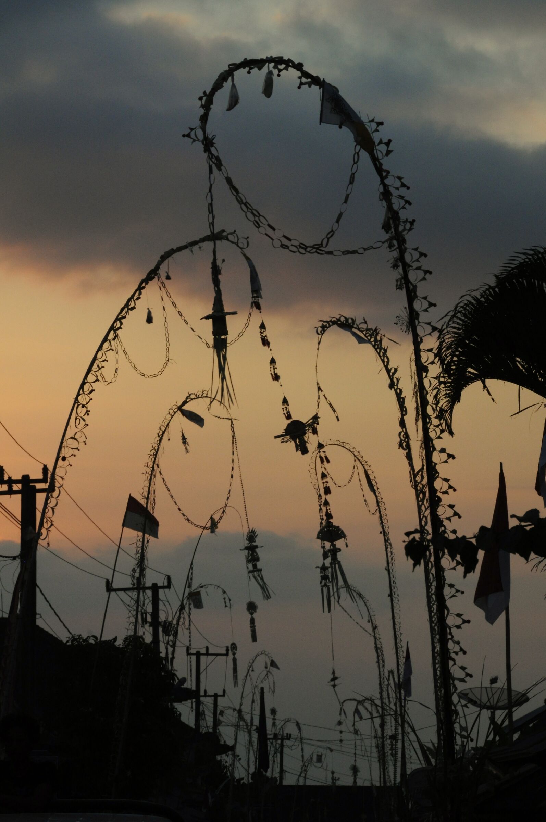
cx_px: 273
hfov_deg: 9.6
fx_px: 3250
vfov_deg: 14.4
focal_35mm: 142
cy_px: 411
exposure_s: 1/60
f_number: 20
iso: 800
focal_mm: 95
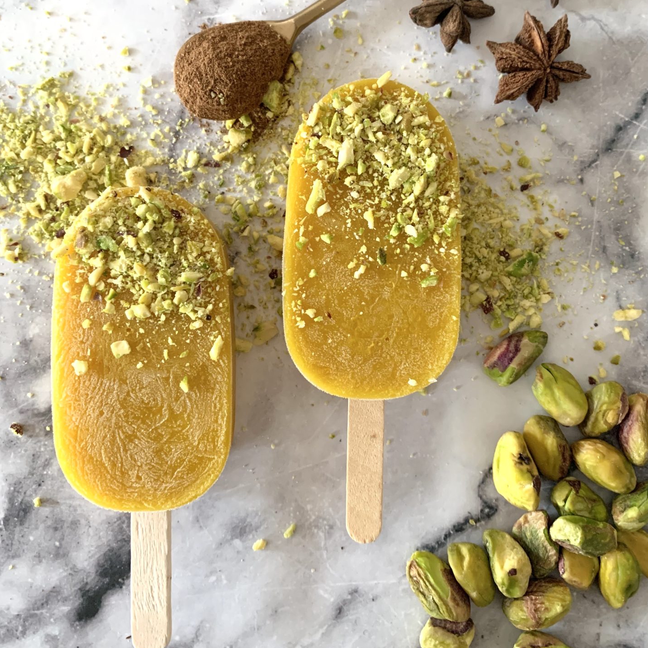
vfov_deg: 51.7
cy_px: 226
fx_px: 657
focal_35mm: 31
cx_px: 326
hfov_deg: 52.5
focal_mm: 4.25
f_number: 1.8
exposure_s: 1/40
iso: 400
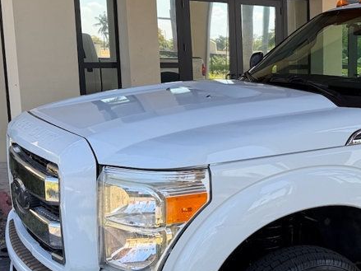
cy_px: 155
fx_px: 584
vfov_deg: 26.1
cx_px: 381
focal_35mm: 56
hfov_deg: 31.2
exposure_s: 1/858
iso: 80
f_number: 1.78
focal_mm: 6.76
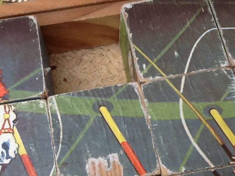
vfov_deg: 24.4
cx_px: 90
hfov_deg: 32.1
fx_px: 407
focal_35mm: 60
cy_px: 90
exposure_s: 1/120
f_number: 2.4
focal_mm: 2.03
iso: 50
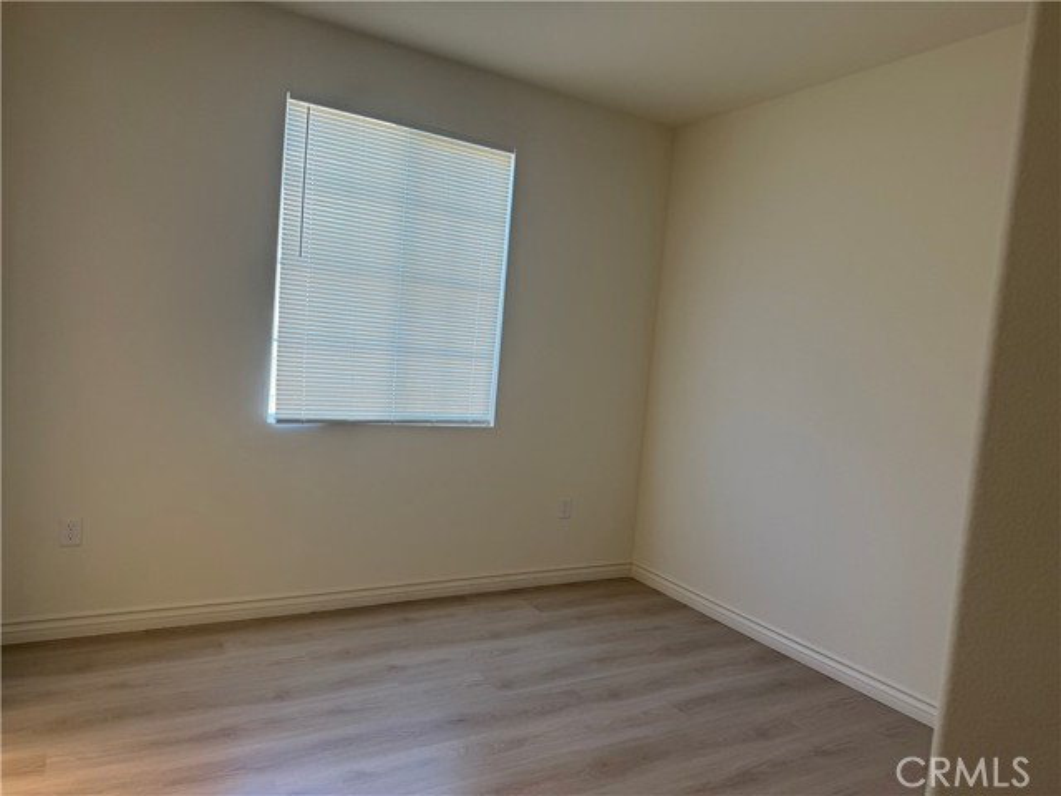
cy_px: 398
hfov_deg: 71.6
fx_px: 736
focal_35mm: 24
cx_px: 530
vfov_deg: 56.8
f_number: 1.78
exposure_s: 1/120
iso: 100
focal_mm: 6.76
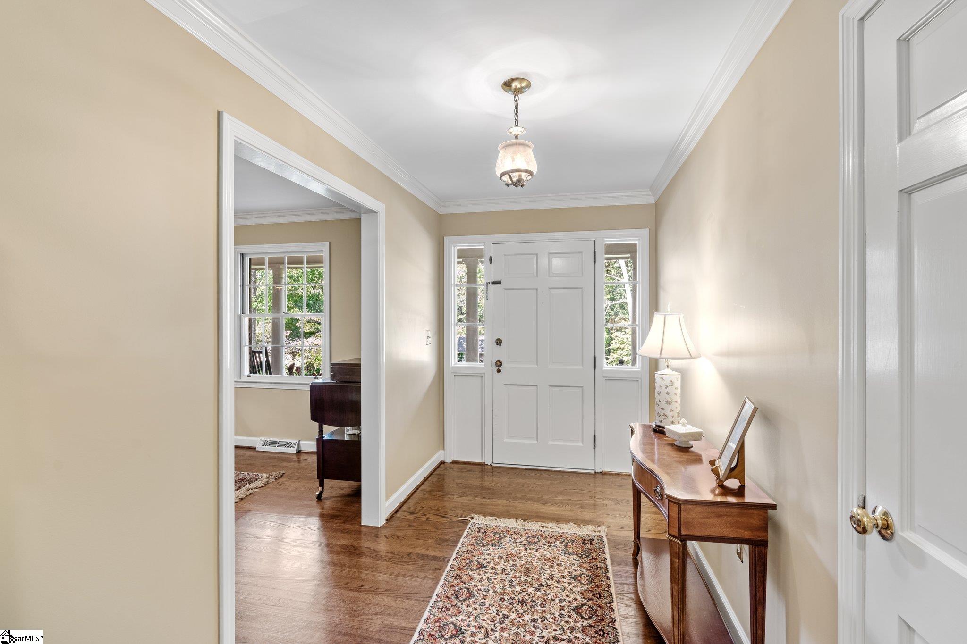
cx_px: 484
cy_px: 322
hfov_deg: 96.7
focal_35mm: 16
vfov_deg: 73.7
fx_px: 430
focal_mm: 16
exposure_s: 1/13
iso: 200
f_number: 8
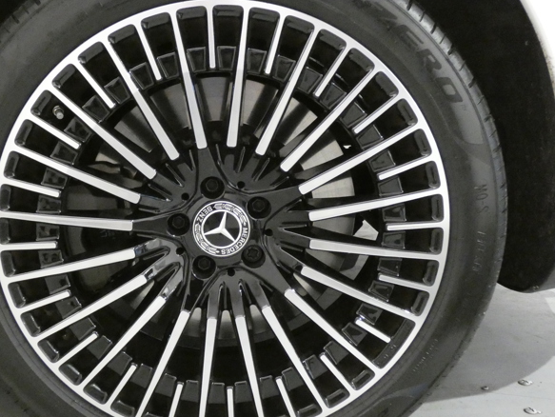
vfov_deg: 30.3
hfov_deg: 39.5
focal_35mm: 48
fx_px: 770
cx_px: 221
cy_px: 222
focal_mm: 6.2
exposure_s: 1/30
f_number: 3.4
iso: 1600
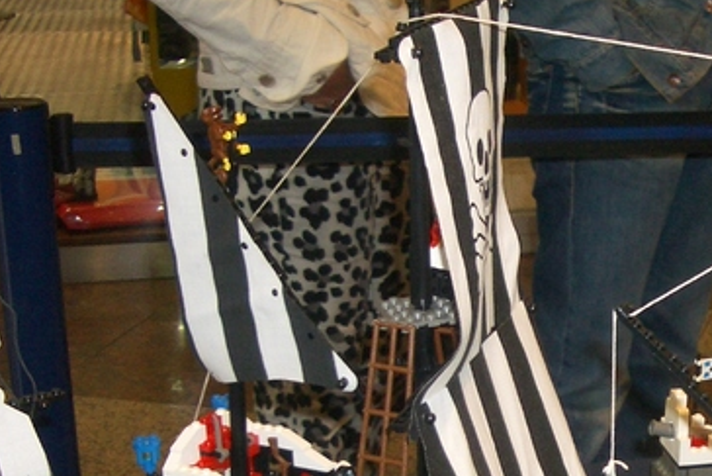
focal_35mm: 80
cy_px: 405
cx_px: 669
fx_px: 1583
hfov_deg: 24.5
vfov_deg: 16.9
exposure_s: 1/60
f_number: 2.6
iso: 100
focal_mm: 5.8
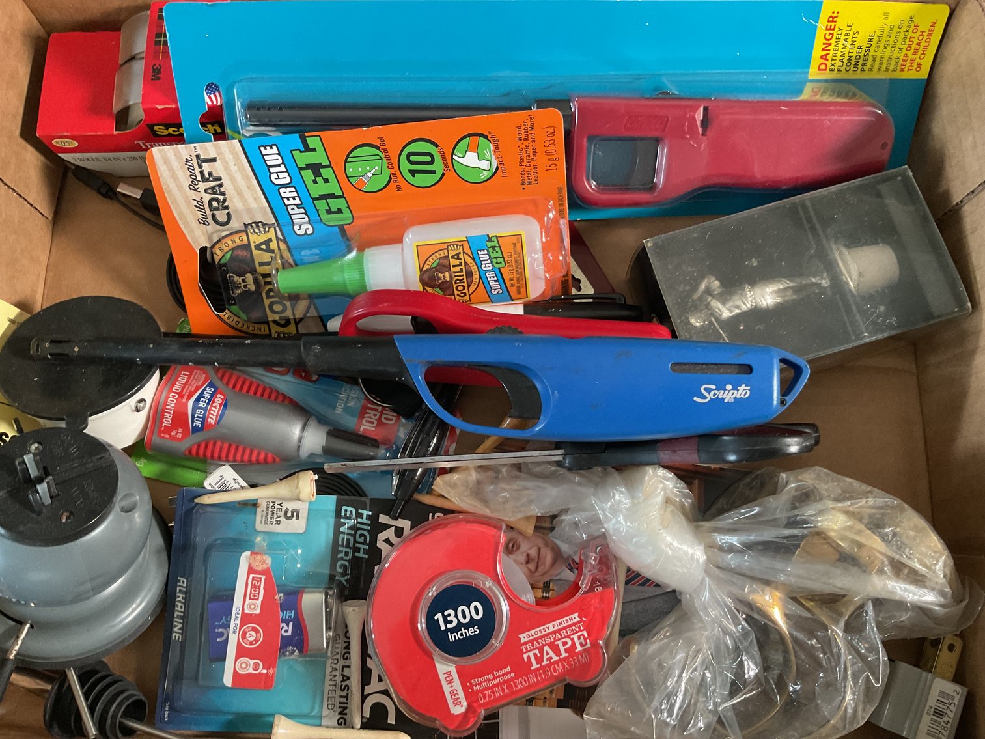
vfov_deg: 48.2
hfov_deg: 61.7
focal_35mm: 29
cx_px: 492
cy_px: 370
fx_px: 825
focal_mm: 3
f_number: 1.8
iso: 200
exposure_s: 1/60
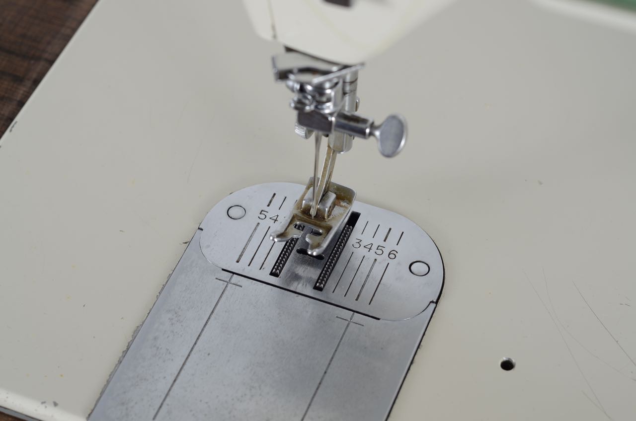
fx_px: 1322
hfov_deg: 27.0
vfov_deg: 18.1
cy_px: 210
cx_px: 318
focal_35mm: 75
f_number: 5.6
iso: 100
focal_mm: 50
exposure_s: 1/125
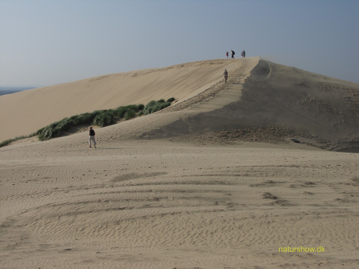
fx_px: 570
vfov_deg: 26.6
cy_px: 134
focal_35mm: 55
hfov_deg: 34.9
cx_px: 180
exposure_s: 1/1250
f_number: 5
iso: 100
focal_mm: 14.2
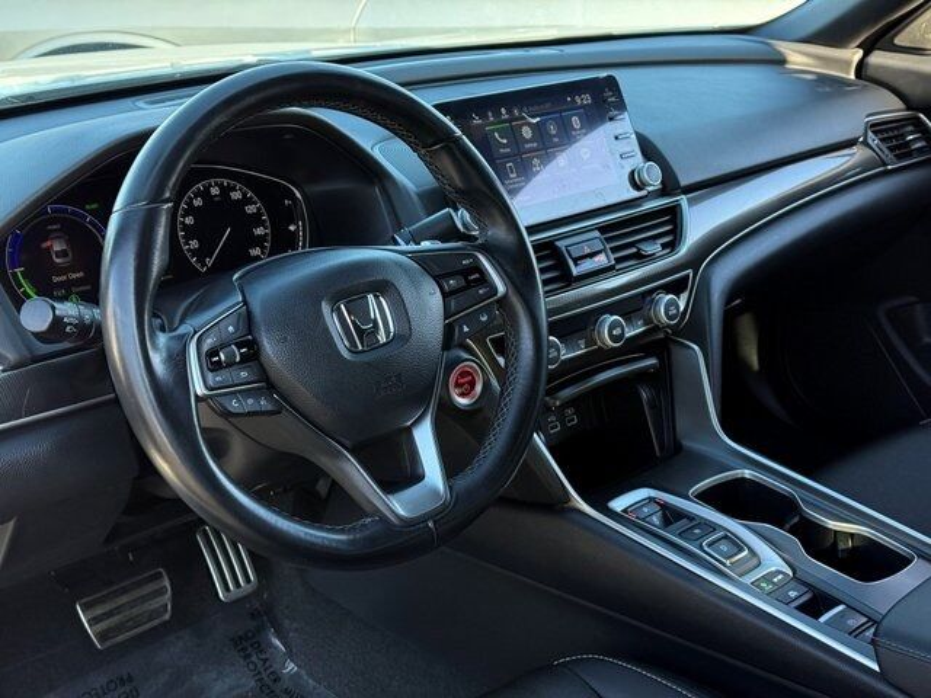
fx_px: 1291
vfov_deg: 30.3
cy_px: 349
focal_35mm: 48
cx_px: 466
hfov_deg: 39.7
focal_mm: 6.76
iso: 100
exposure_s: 1/242
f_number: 1.78
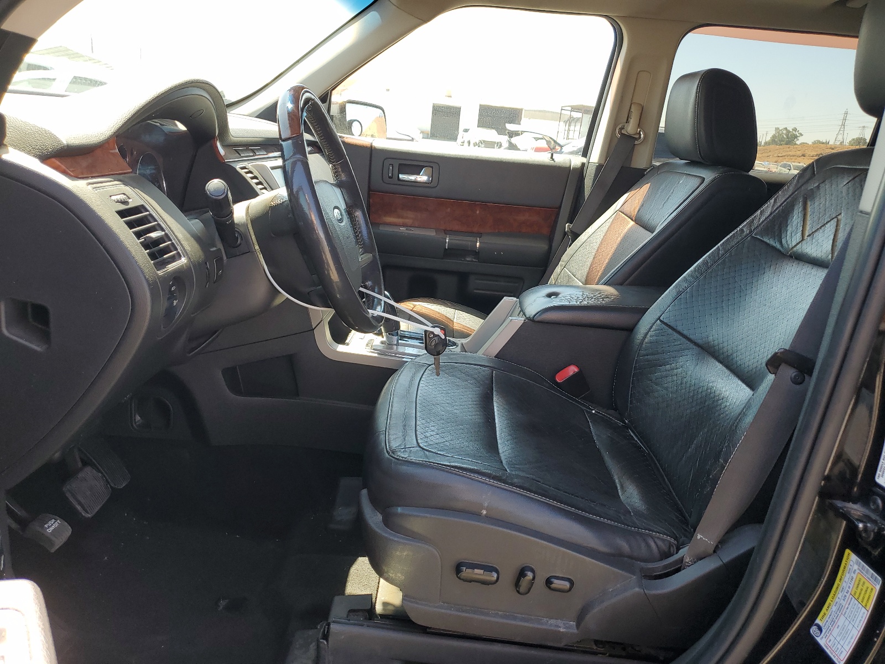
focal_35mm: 26
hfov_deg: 67.3
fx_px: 665
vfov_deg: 53.1
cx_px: 442
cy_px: 332
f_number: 1.5
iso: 50
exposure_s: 1/278
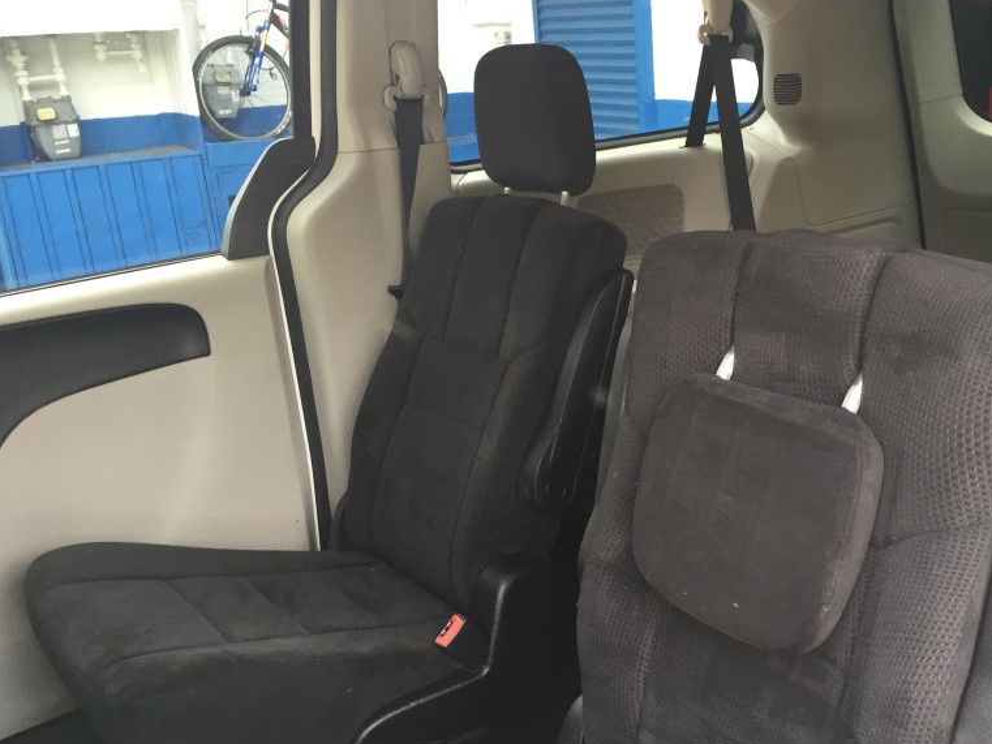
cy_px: 447
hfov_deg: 47.2
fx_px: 1118
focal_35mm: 39
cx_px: 645
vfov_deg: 36.7
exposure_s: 1/30
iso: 32
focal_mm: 4.15
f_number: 2.2
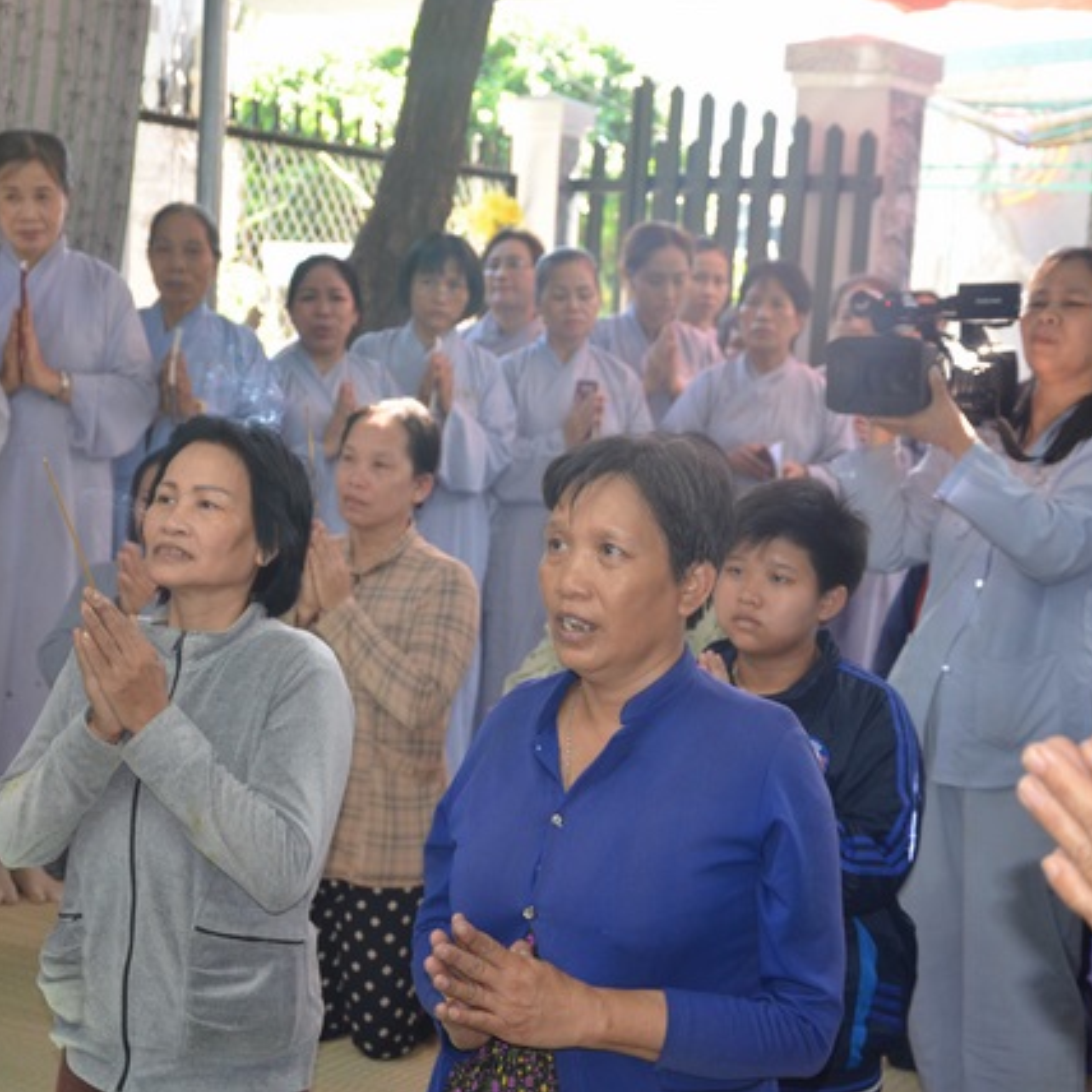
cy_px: 545
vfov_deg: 25.5
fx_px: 2414
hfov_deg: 25.5
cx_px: 485
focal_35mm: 68
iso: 800
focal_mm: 35
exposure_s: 1/100
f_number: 5
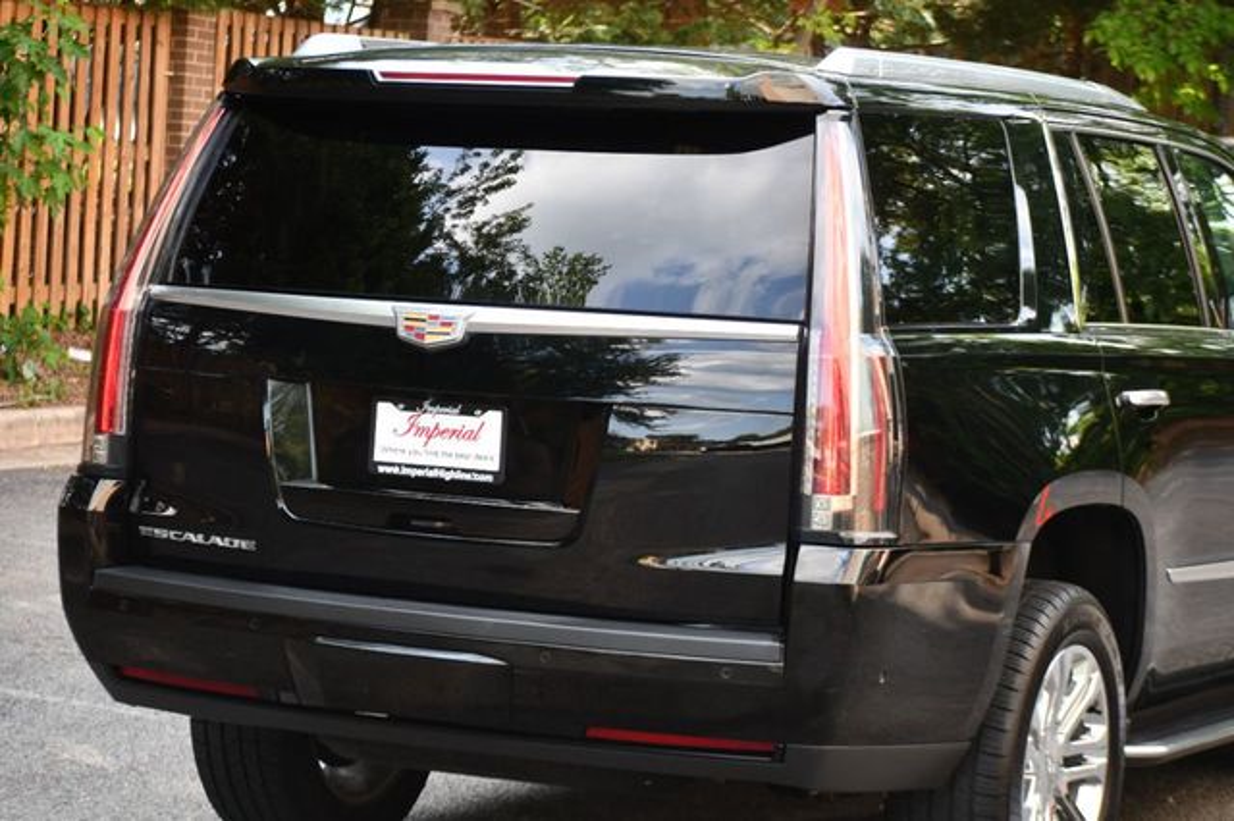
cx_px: 617
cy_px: 410
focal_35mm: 105
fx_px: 3597
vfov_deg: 13.0
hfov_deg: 19.5
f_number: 4.5
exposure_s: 1/250
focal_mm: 70
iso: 400
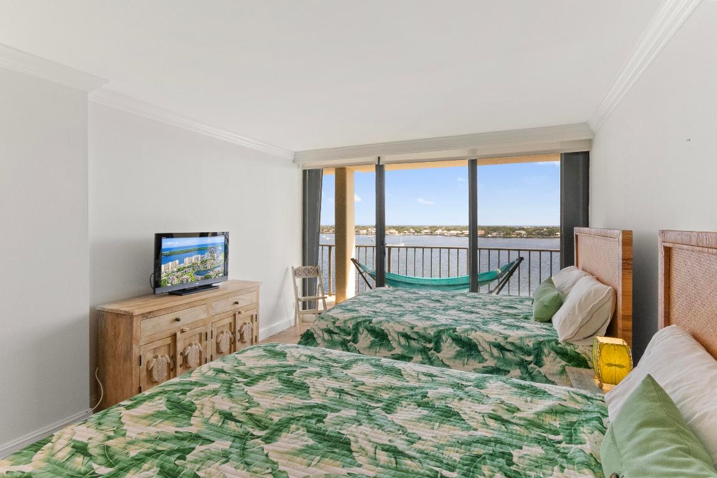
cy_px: 239
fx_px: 344
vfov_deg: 69.7
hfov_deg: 92.4
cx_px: 358
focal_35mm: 17
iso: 1600
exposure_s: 1/250
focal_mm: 11.5
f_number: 8
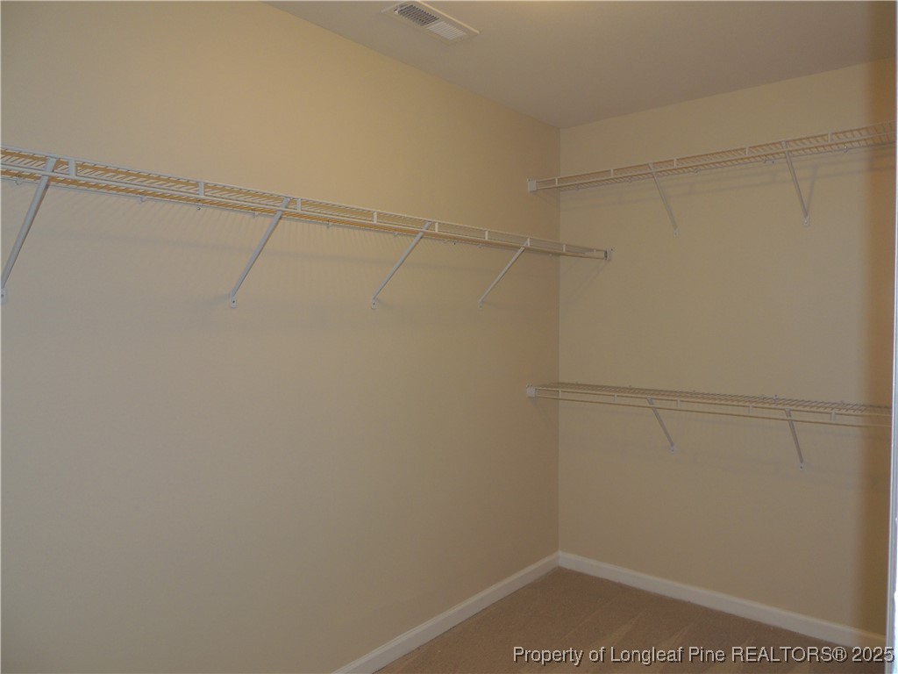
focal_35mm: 24
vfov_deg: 56.8
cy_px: 337
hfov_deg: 71.6
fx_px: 623
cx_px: 449
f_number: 3
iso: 200
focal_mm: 4.3
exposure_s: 1/30
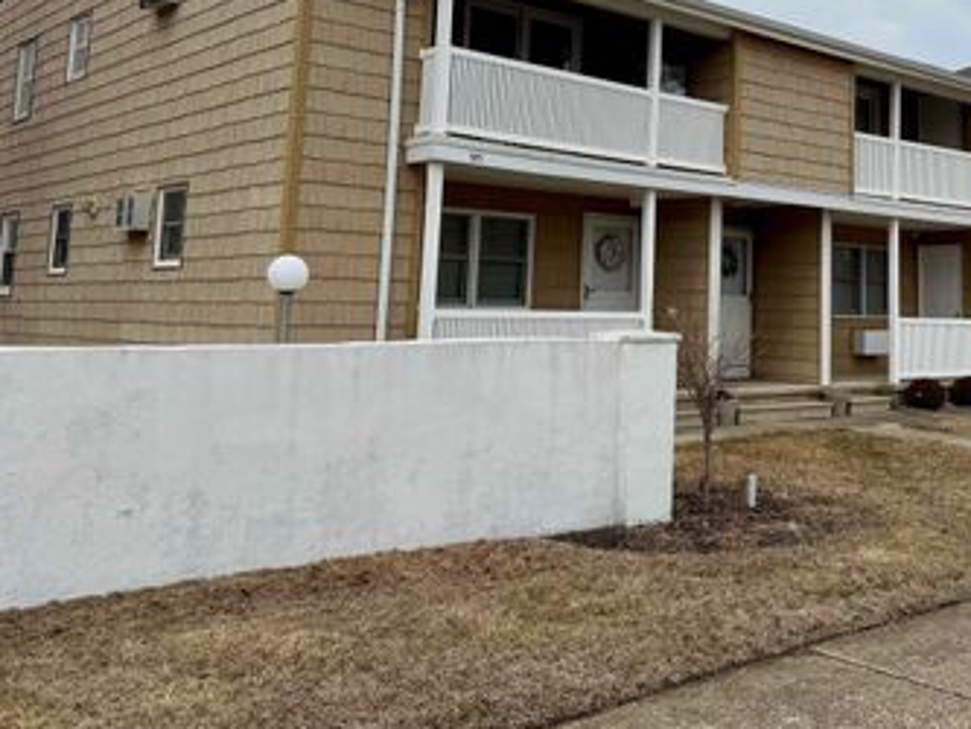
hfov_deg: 50.3
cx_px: 659
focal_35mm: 36
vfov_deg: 39.1
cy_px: 226
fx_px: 1010
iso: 80
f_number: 1.78
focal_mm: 6.76
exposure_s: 1/4950
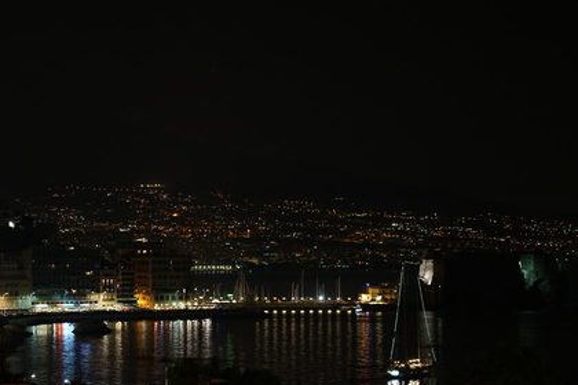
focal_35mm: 193
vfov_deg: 7.1
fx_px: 3098
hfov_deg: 10.7
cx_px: 270
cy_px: 271
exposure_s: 1/4
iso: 400
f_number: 2.8
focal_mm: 135
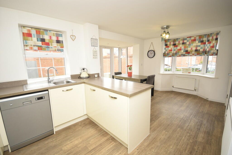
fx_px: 97
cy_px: 78
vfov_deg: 77.3
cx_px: 116
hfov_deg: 100.4
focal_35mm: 15
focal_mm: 10
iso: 800
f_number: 5
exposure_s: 1/100
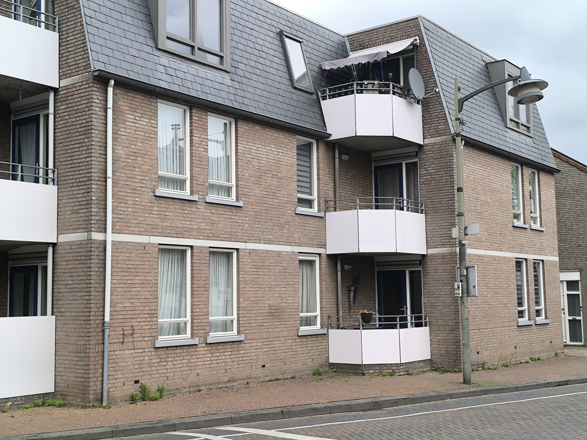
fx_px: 780
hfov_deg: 41.2
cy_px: 220
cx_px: 294
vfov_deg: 31.5
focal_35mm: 46
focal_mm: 6.14
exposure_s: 1/552
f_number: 1.65
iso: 50
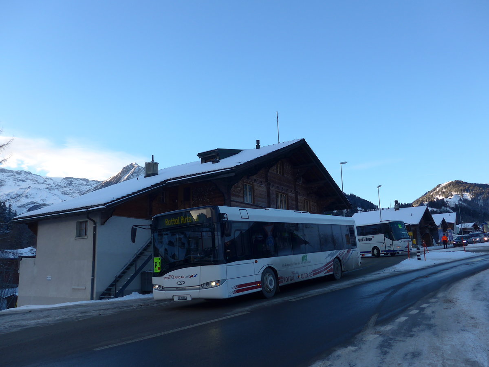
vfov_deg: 48.2
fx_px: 410
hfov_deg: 61.7
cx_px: 244
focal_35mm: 29
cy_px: 184
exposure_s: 1/400
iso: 80
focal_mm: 6
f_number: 2.8
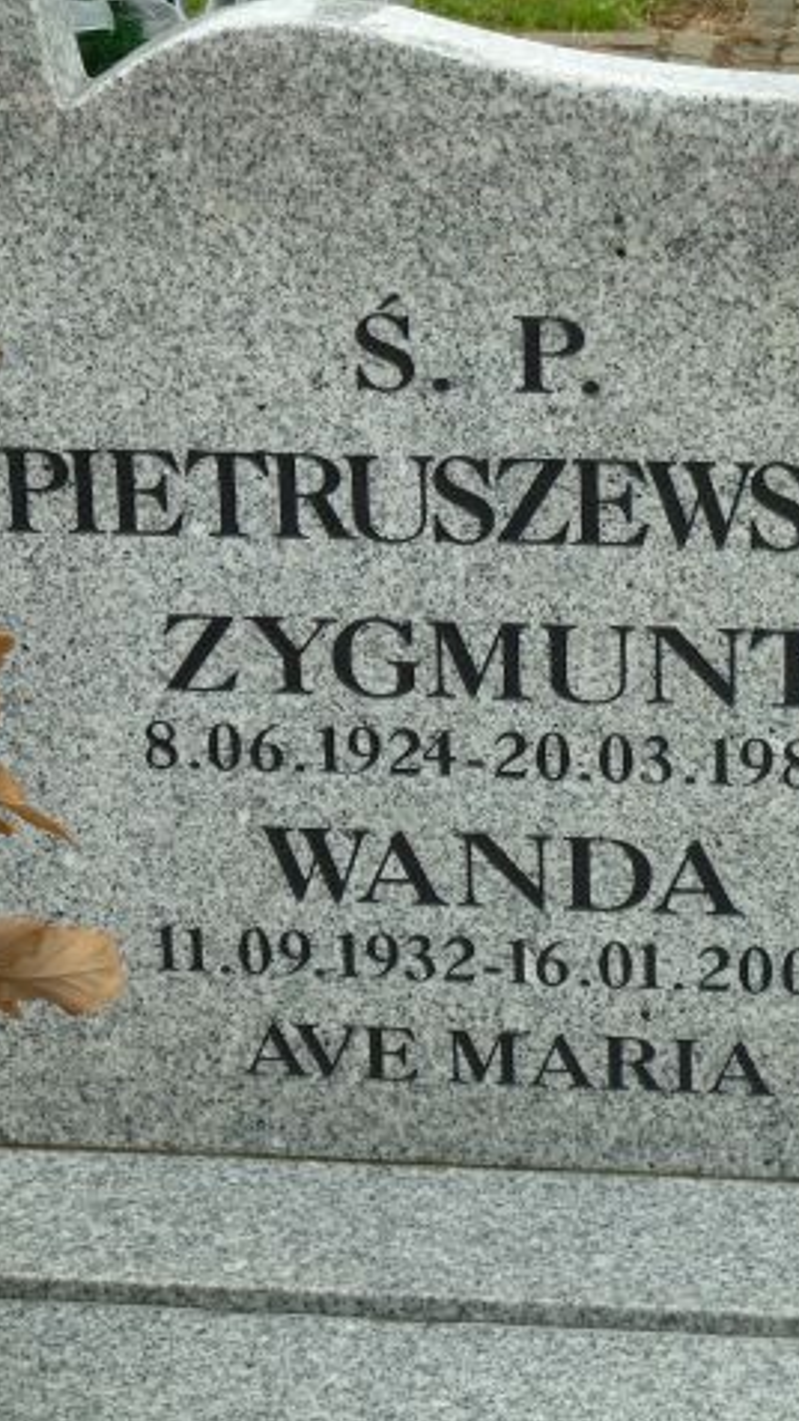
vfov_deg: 18.8
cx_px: 367
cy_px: 712
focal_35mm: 114
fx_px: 4298
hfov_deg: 10.6
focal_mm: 12.8
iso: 80
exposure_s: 1/80
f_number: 4.2
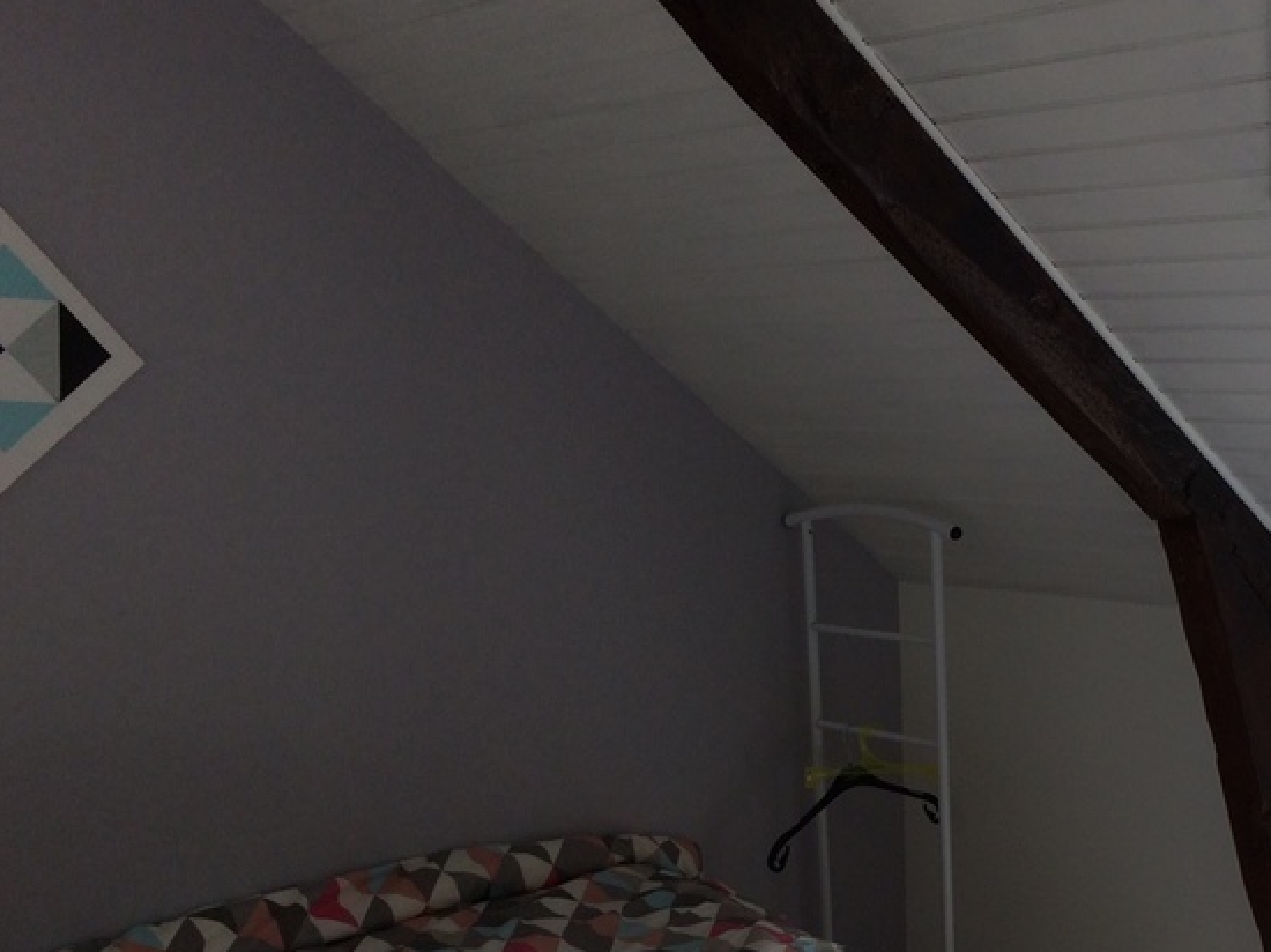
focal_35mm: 54
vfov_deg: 26.6
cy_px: 737
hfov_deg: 34.6
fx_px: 1982
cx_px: 984
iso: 32
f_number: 2.2
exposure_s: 1/100
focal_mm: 4.15
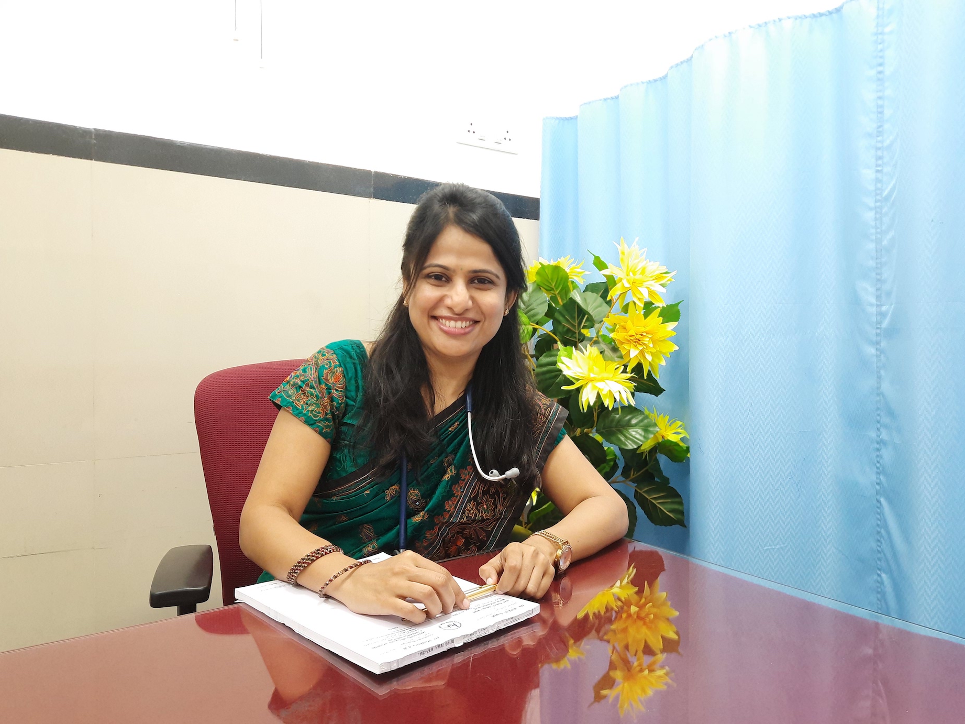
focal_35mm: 25
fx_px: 697
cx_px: 485
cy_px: 364
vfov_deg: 54.9
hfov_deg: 69.4
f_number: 1.8
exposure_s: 1/50
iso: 250
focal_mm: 5.23
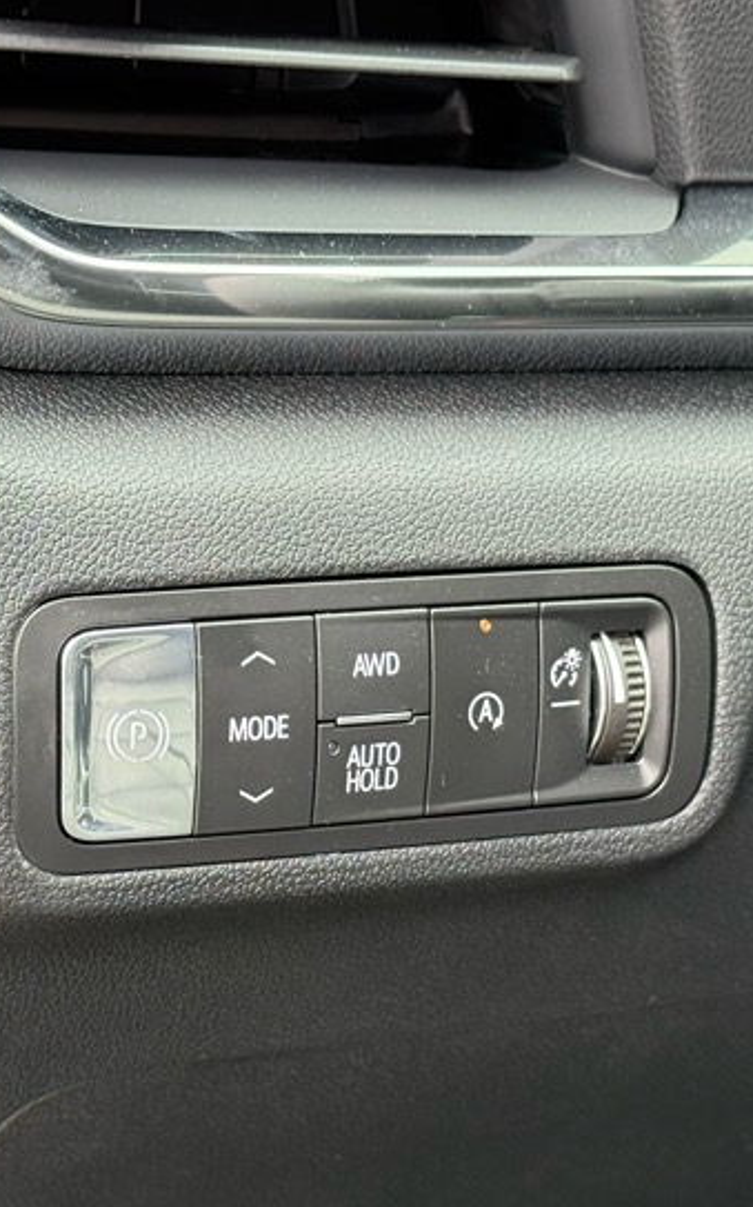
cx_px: 398
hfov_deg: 13.6
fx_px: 3155
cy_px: 834
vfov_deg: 21.5
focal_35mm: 96
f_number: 1.78
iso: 200
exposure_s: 1/109
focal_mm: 6.76
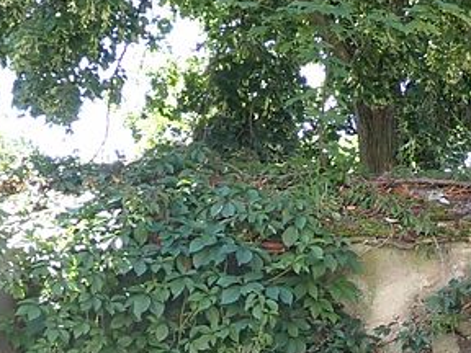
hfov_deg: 17.7
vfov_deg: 13.2
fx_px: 1510
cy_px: 325
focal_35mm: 111
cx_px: 294
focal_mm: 5.79
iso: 100
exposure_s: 1/125
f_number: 3.2
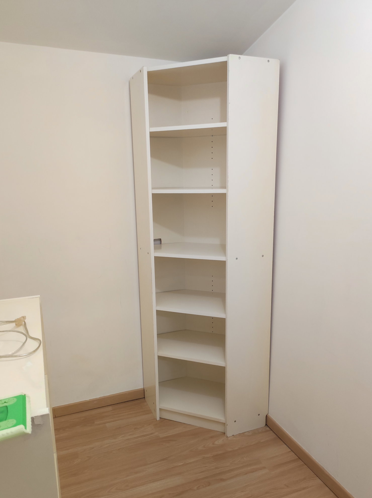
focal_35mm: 27
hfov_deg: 51.3
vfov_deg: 65.3
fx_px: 388
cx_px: 189
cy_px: 266
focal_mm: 4.7
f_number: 1.79
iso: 886
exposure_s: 1/50
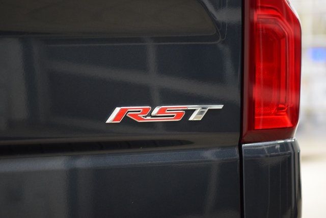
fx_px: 951
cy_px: 109
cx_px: 163
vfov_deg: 13.0
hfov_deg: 19.5
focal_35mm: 105
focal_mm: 70
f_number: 2.8
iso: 1600
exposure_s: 1/60
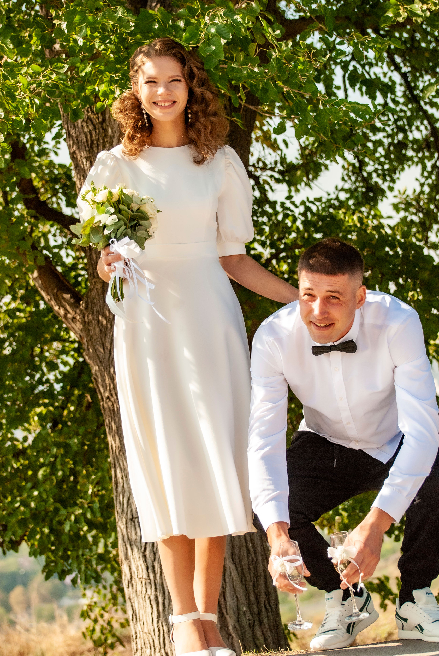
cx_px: 220
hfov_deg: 12.2
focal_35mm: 112
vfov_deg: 18.2
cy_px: 328
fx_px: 2052
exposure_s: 1/1000
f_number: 4.8
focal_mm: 75
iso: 160
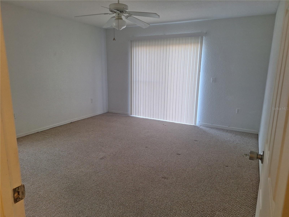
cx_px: 144
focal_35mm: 23
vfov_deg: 58.9
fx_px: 192
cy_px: 108
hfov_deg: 73.9
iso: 125
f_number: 1.8
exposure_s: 1/40
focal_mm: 5.54
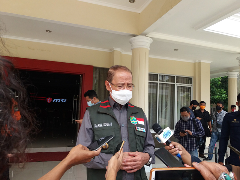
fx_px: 194
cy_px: 90
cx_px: 120
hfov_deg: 63.4
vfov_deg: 49.7
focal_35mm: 28
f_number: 1.9
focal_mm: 3.7
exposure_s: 1/395
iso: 64
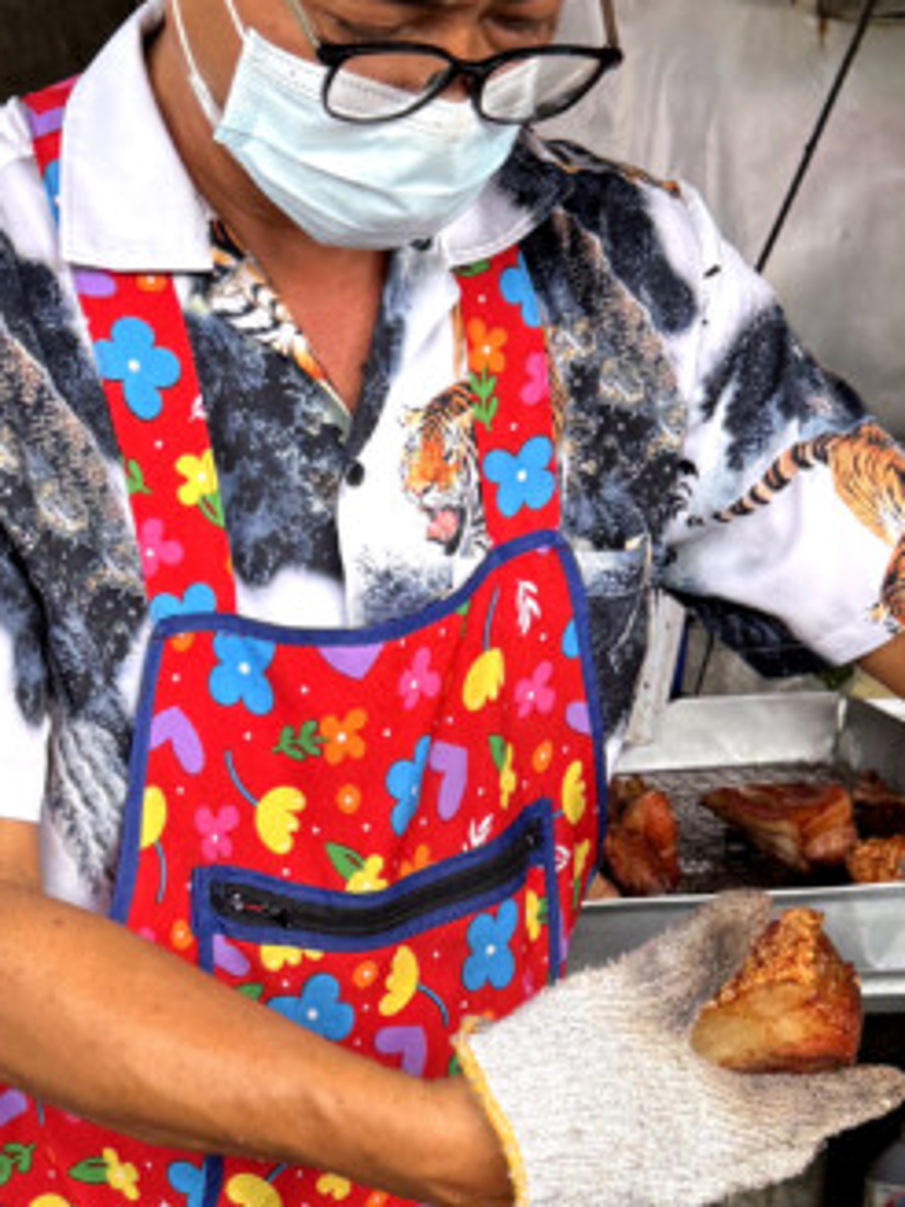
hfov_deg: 19.6
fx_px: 2614
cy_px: 1133
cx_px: 508
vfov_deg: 25.0
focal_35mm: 75
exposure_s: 1/121
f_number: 1.8
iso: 100
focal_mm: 6.8
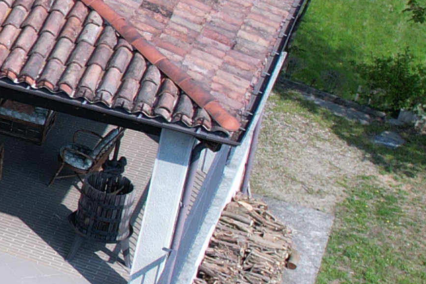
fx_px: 1633
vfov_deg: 9.8
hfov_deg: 11.7
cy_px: -42
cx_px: -652
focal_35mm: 138
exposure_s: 1/1500
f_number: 2.8
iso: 100
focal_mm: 8.38
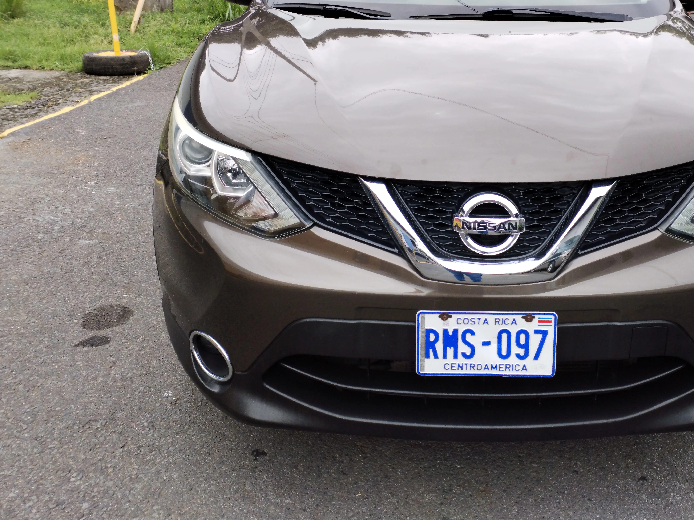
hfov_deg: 42.6
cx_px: 439
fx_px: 882
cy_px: 148
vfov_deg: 32.4
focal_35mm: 44
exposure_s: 1/387
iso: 100
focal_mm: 4.75
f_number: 1.8
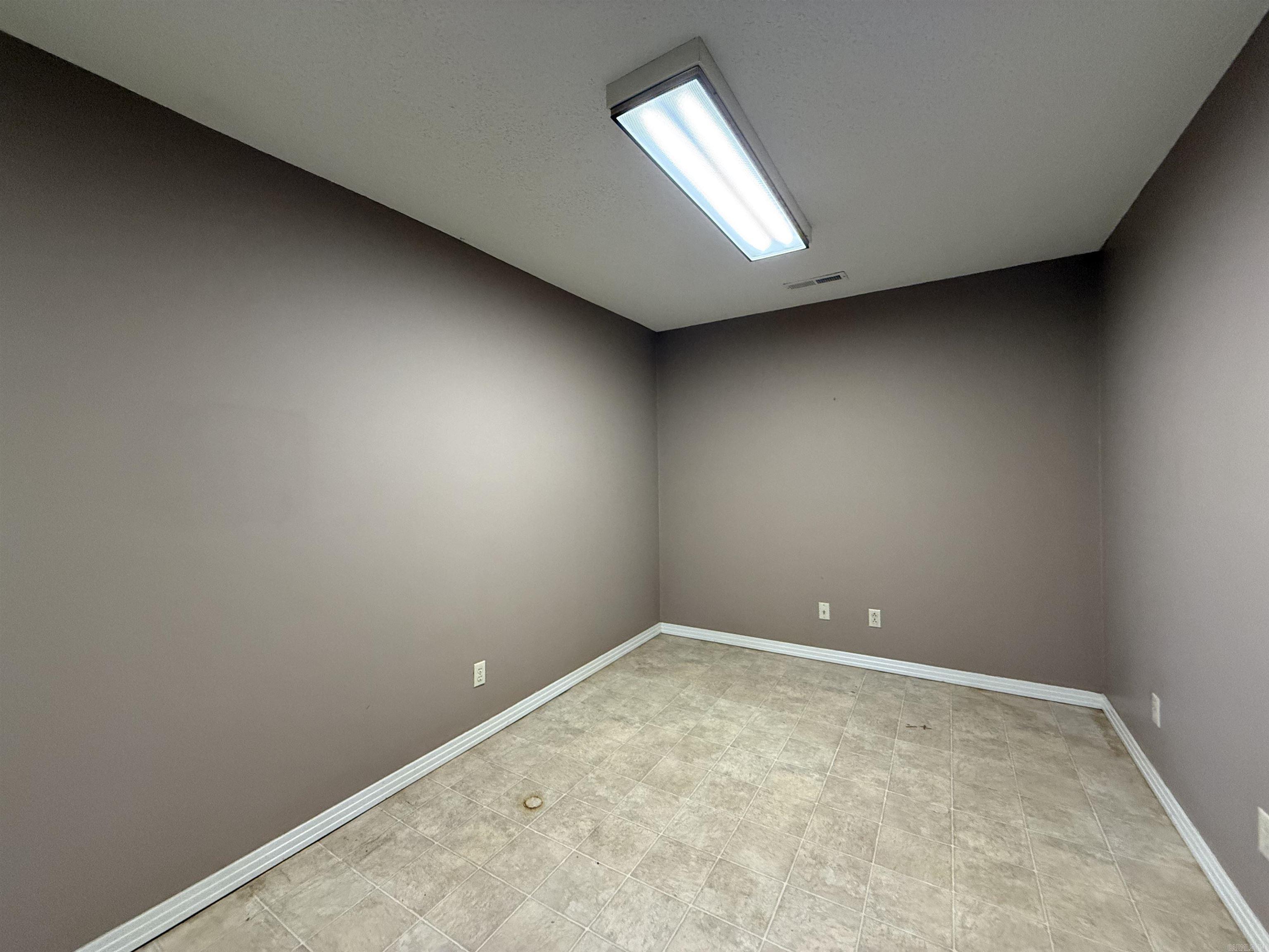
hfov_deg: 102.1
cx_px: 634
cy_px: 476
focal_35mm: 14
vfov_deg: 85.7
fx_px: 513
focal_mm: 2.22
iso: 500
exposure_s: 1/60
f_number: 2.2
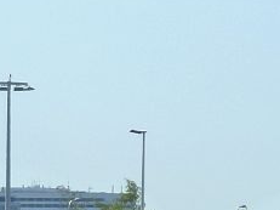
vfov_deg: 2.1
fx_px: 5659
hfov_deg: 2.8
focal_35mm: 700
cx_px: -164
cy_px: 217
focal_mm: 25.9
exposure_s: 1/500
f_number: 5.6
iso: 125
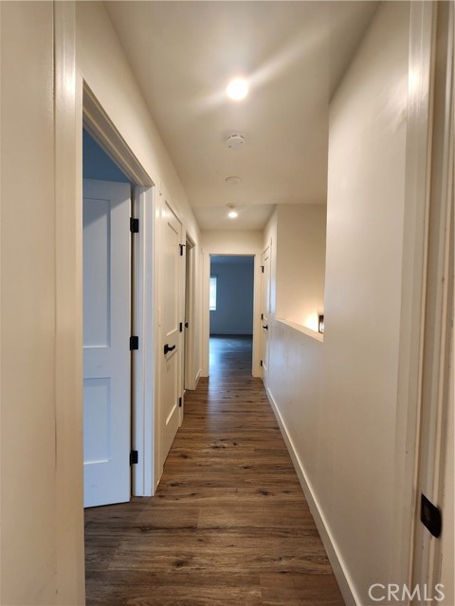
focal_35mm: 13
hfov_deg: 89.9
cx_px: 228
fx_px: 228
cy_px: 303
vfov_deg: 106.2
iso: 200
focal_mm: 2.2
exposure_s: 1/60
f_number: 2.2
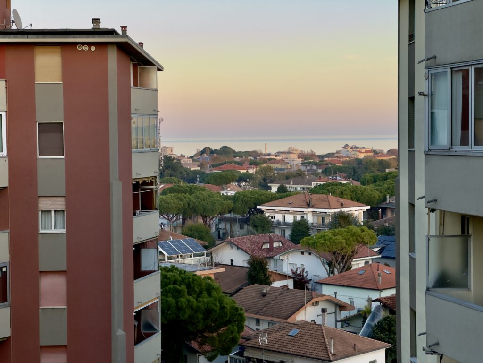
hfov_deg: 25.3
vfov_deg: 19.1
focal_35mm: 77
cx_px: 242
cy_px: 182
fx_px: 1074
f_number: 2.8
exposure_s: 1/312
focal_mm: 9
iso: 25
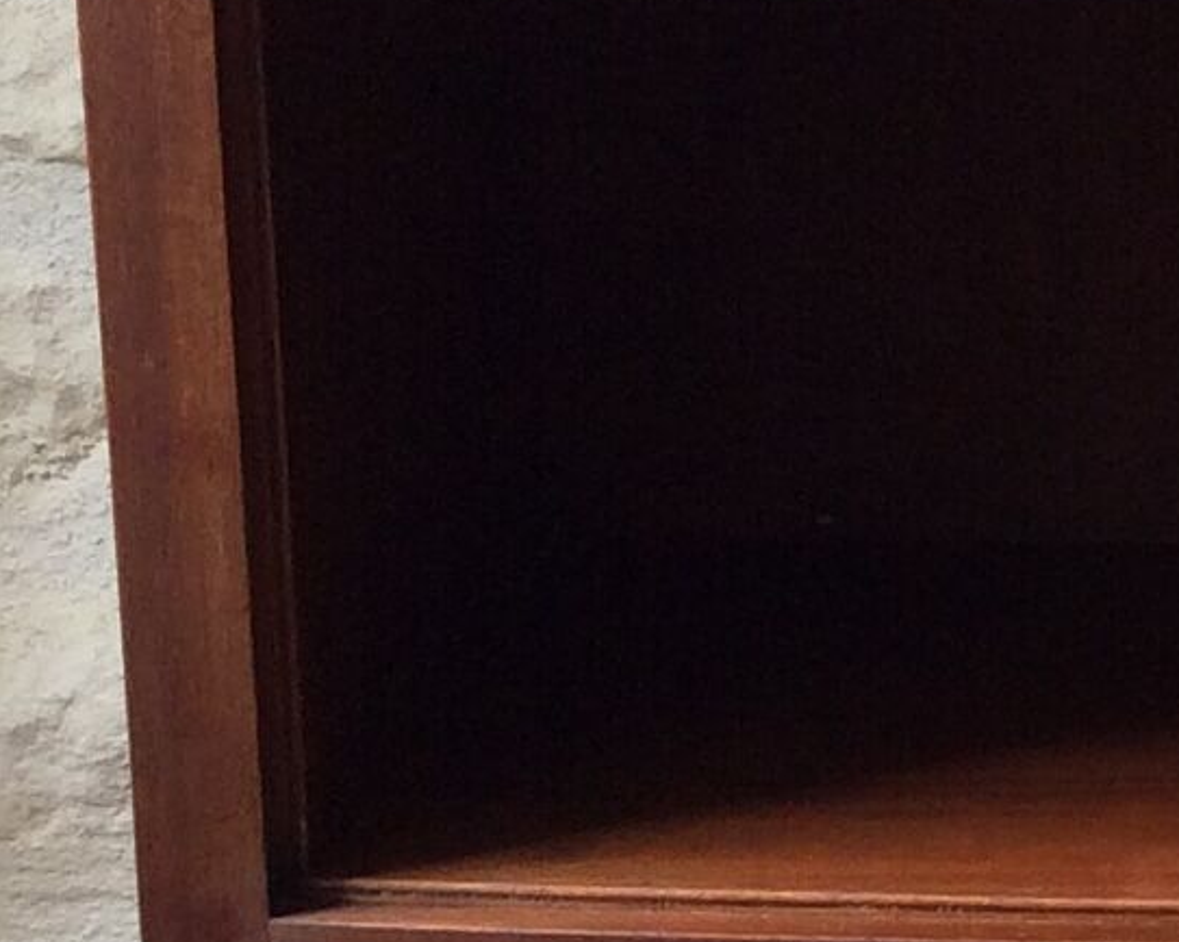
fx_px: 5197
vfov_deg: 10.3
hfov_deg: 12.4
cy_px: 731
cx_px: 1681
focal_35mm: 149
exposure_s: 1/25
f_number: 2.4
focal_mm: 3.3
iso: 50
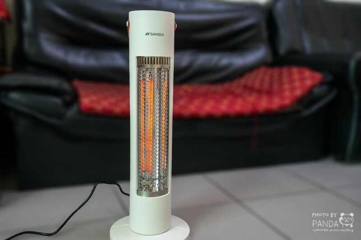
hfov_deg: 54.4
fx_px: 351
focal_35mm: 35
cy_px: 120
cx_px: 180
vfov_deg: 37.8
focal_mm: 35
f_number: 4
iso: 6400
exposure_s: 1/160
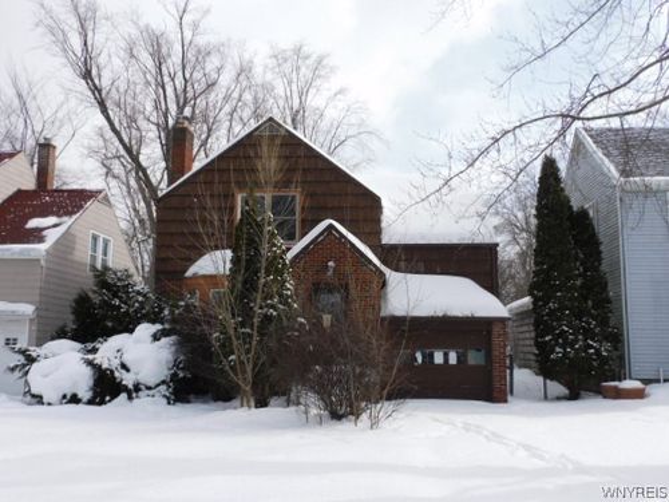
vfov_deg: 42.9
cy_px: 251
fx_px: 638
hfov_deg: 55.4
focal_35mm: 33
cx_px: 334
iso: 125
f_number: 4
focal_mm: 5.9
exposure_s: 1/1250
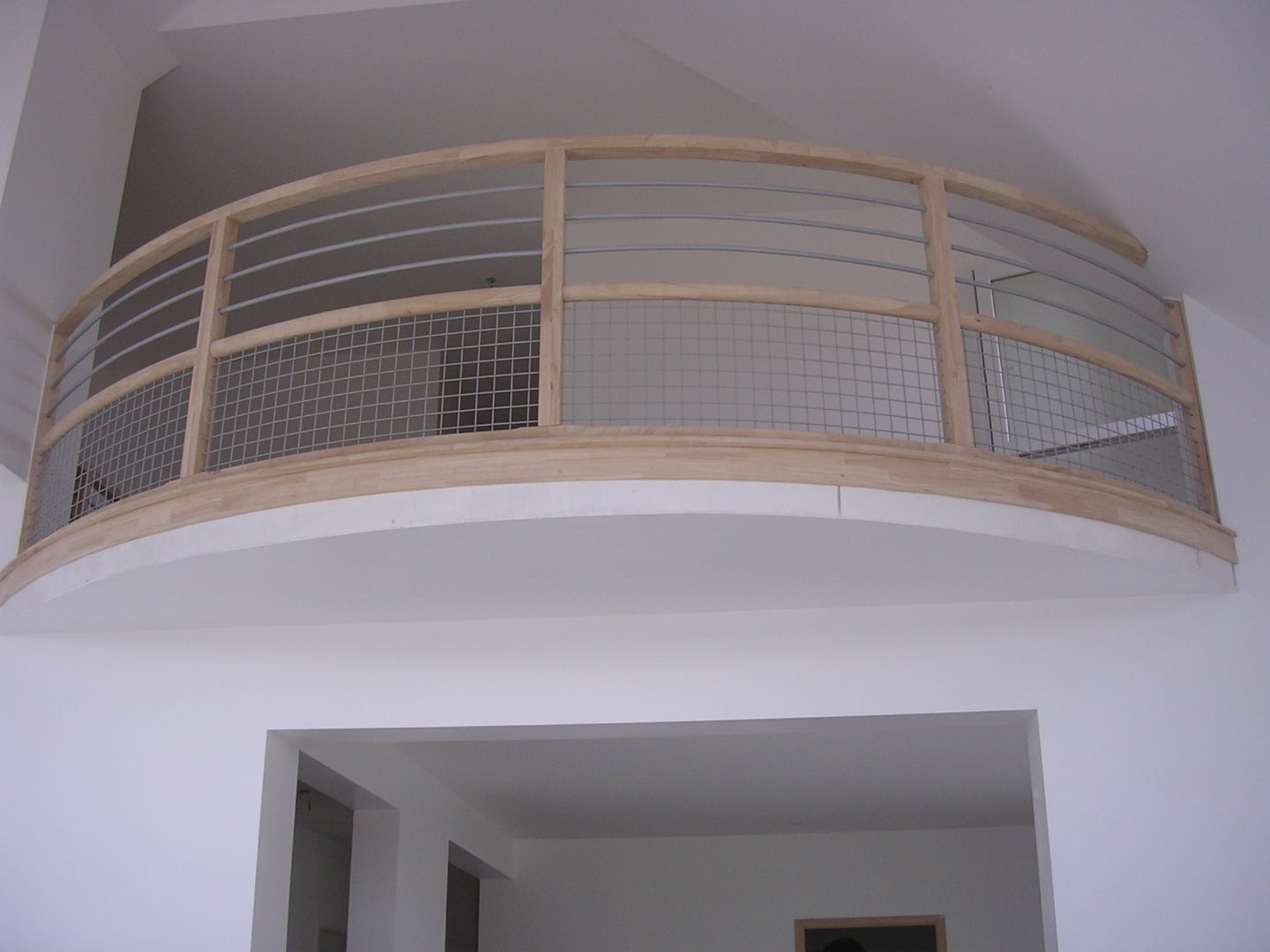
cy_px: 476
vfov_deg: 37.7
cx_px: 635
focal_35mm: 38
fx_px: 1394
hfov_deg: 49.0
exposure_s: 1/245
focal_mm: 5.8
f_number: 2.8
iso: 100
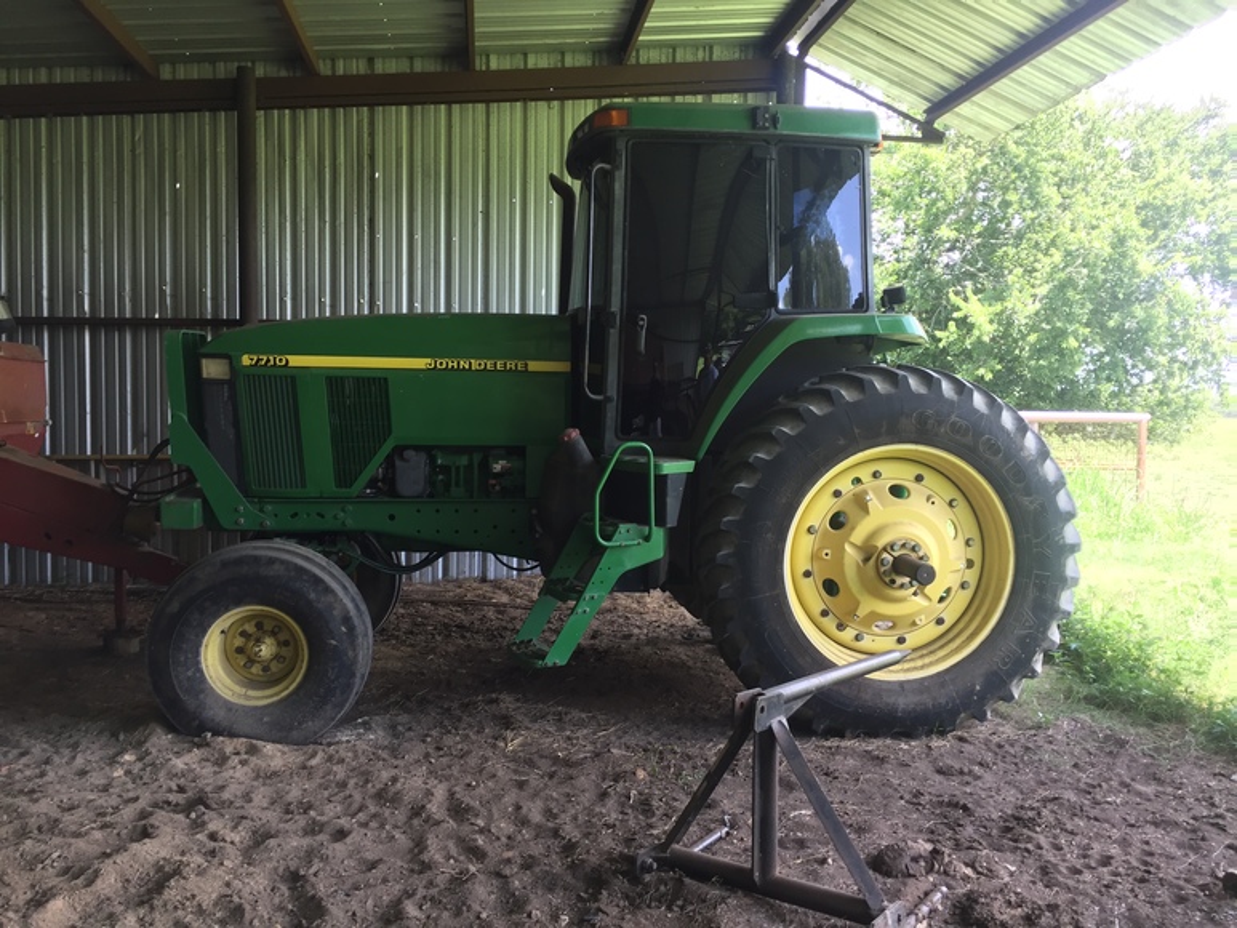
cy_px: 464
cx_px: 618
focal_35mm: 29
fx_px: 1036
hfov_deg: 61.7
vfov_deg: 48.2
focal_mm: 4.15
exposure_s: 1/120
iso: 50
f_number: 2.2
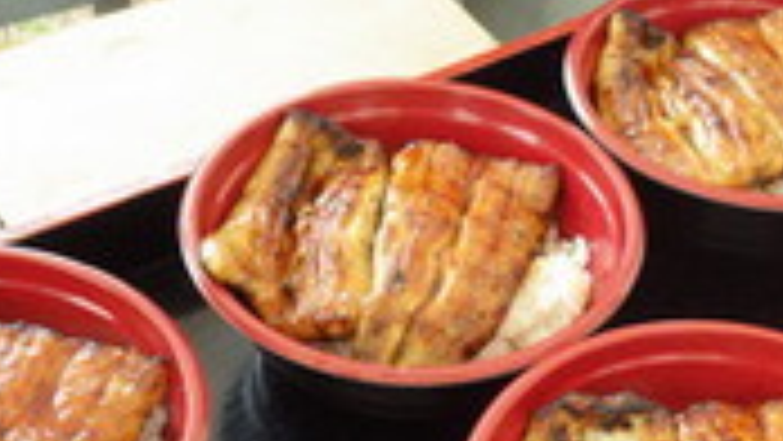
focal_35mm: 54
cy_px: 578
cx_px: 488
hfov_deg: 38.3
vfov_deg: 20.3
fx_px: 1121
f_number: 2.8
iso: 125
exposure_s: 1/160
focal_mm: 4.5
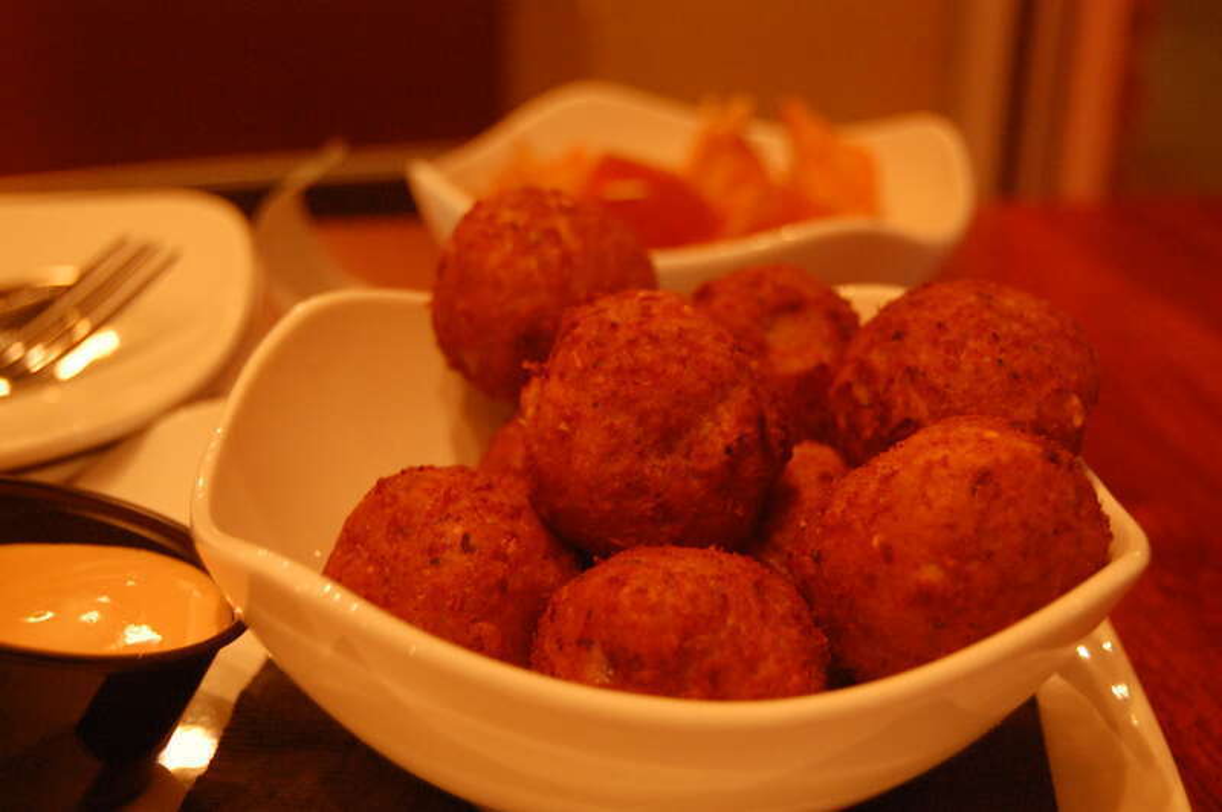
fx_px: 1781
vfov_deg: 25.7
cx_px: 611
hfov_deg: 37.9
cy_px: 406
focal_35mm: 52
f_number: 4.8
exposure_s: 1/2.5
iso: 1600
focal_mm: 35
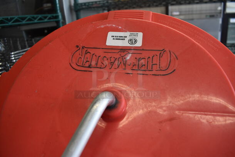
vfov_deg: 48.0
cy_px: 78
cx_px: 118
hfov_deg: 67.3
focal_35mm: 27
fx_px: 176
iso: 450
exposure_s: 1/60
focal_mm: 18
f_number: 5.6
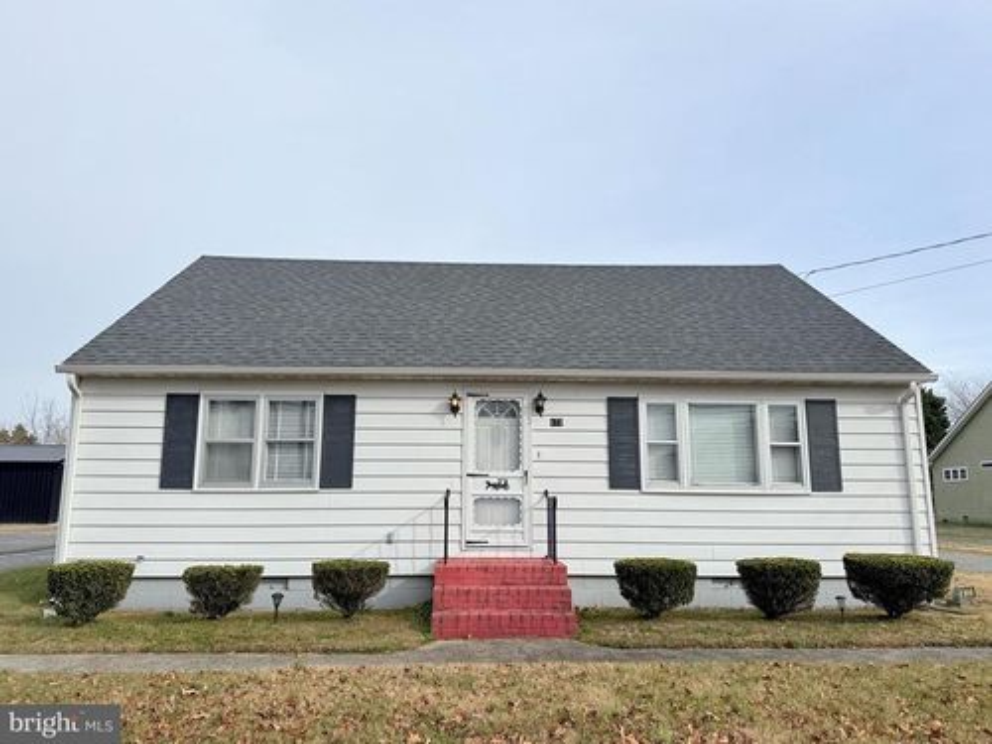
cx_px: 496
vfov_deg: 56.8
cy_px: 372
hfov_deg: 71.6
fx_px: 688
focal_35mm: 24
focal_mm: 6.76
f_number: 1.78
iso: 80
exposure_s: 1/5714
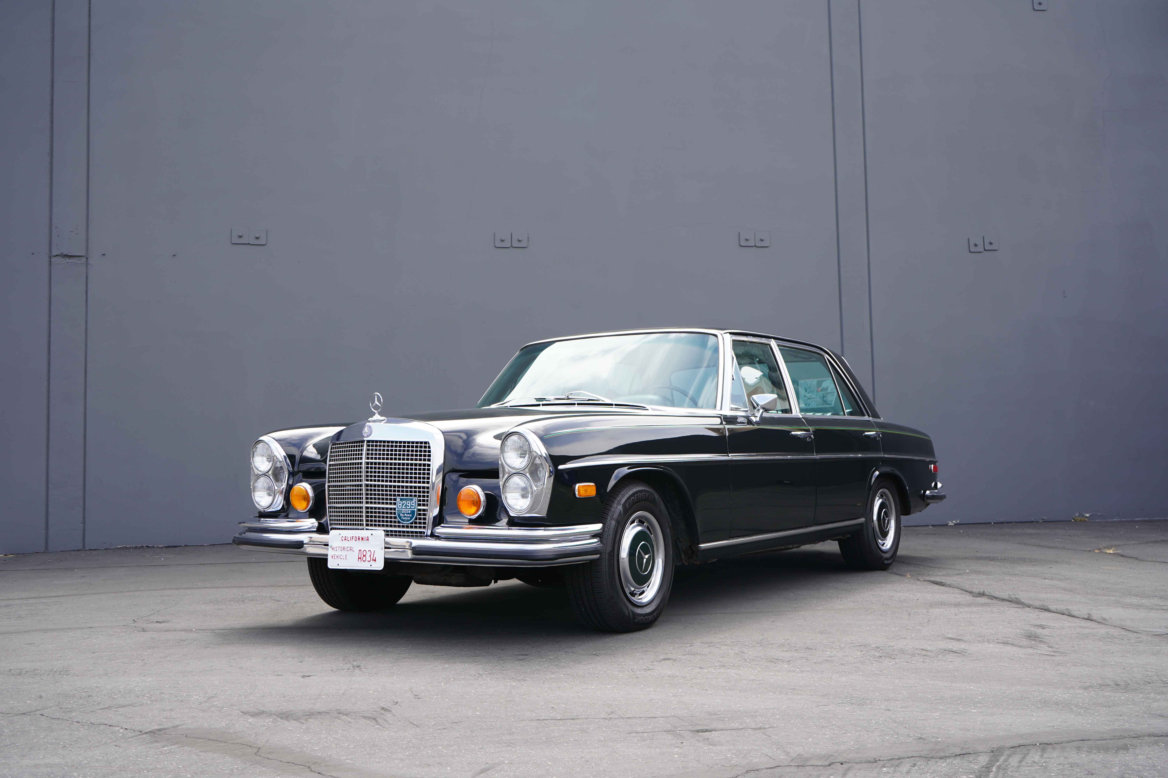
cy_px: 389
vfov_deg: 37.9
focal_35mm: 35
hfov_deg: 54.4
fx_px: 1135
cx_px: 584
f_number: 6.3
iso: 100
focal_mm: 35
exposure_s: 1/100
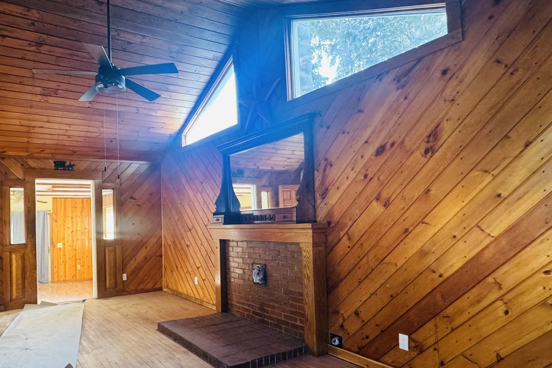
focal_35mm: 24
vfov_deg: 53.0
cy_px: 210
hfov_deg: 72.1
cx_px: 195
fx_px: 368
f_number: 2.2
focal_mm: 2.22
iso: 400
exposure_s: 1/60
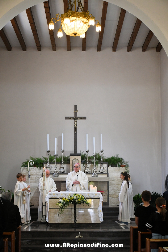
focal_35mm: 67
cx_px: 84
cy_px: 126
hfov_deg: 20.3
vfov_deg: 30.1
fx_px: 469
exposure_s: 1/125
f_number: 4.5
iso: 1250
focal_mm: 45
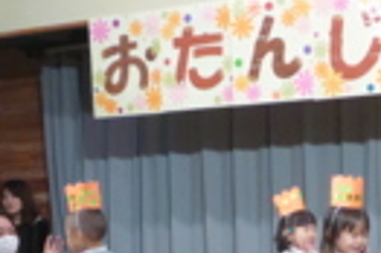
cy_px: 297
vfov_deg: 9.2
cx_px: 186
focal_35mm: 147
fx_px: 1554
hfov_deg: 14.0
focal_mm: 9.1
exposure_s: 1/40
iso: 800
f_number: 4.7
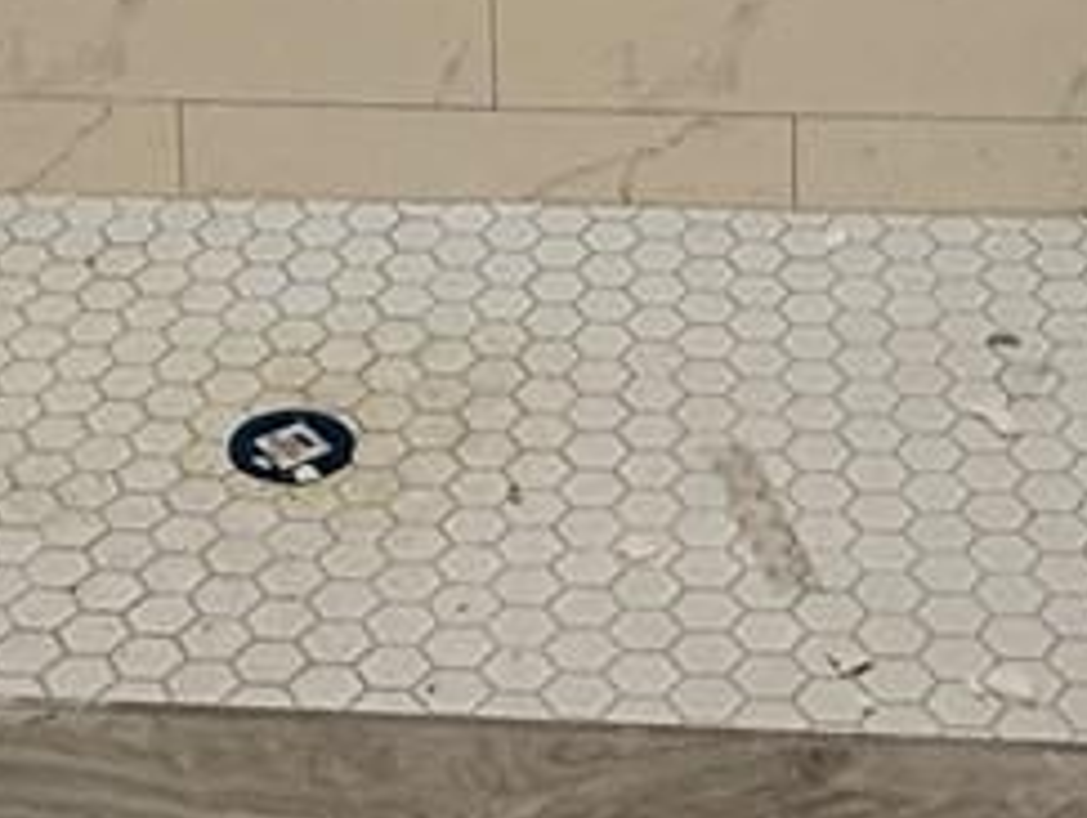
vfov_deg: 13.8
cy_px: -782
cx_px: 470
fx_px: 2893
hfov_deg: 21.3
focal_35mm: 92
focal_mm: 2.22
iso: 64
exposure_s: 1/120
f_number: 2.2
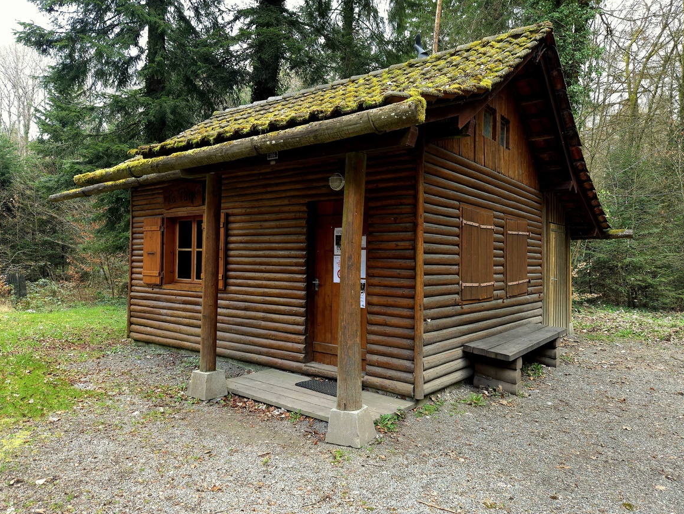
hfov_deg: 71.6
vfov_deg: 56.8
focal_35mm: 24
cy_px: 257
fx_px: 474
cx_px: 335
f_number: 1.8
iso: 64
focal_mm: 5.4
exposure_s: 1/100
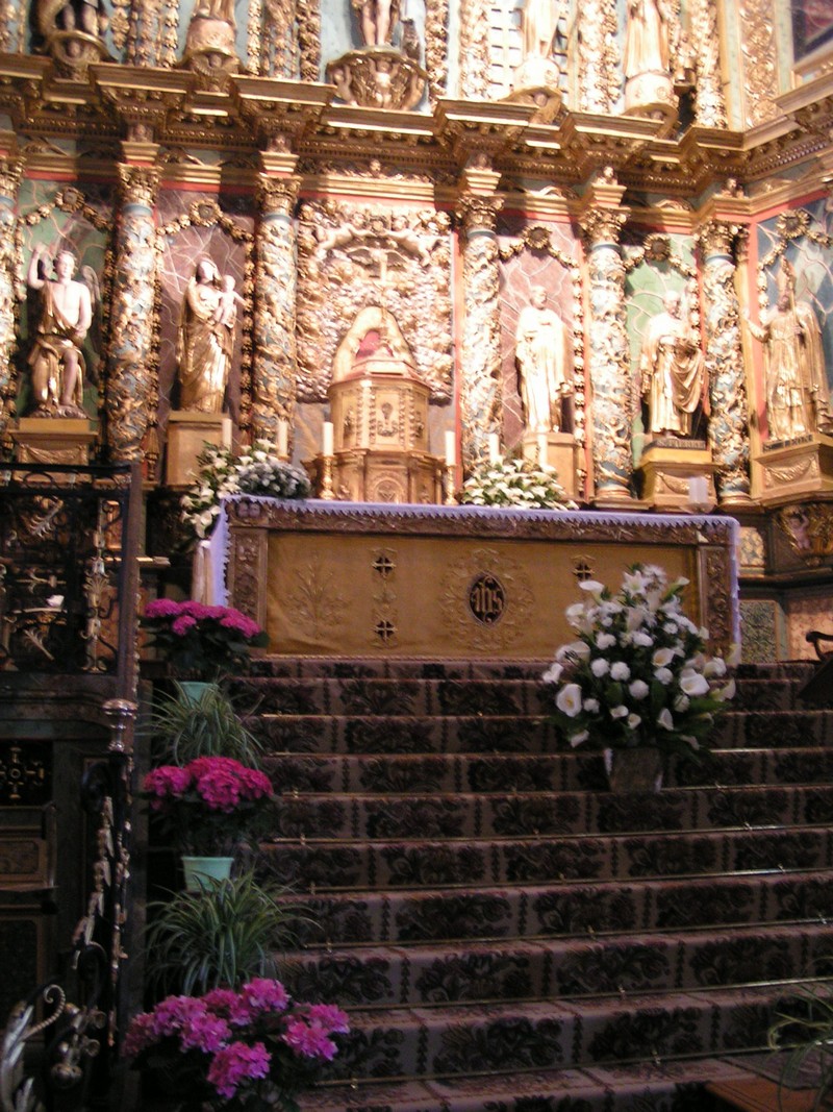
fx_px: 1219
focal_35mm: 38
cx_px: 416
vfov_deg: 49.0
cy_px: 556
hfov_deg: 37.7
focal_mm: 5.8
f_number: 2.8
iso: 200
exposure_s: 1/2.5
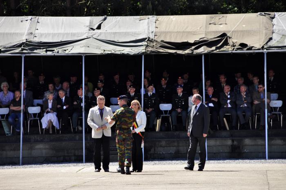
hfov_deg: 6.9
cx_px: 143
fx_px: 2381
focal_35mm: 300
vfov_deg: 4.6
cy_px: 95
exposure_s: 1/250
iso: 200
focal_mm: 200
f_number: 9
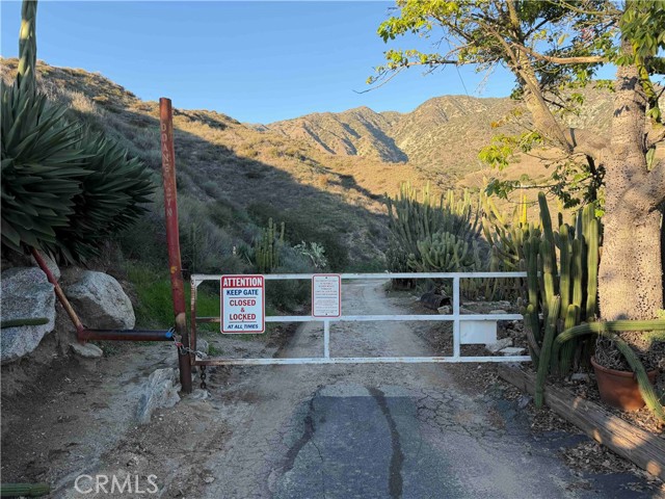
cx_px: 332
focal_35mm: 24
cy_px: 250
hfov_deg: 71.6
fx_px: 461
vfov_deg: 56.8
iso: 80
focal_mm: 6.76
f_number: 1.78
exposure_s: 1/931
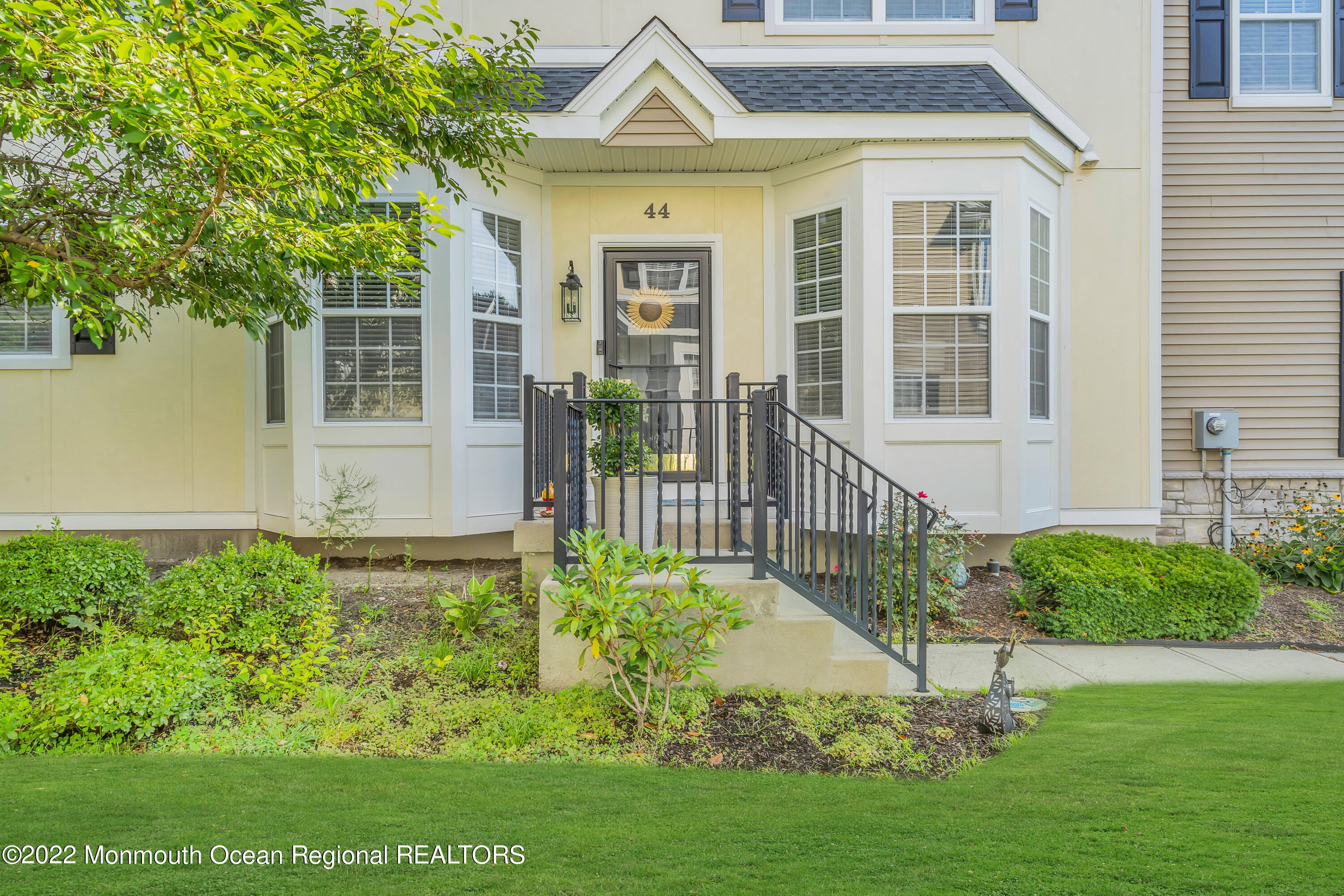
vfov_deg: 64.6
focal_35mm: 19
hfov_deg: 86.9
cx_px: 672
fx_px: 709
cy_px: 448
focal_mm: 19
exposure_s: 1/20
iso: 200
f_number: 16
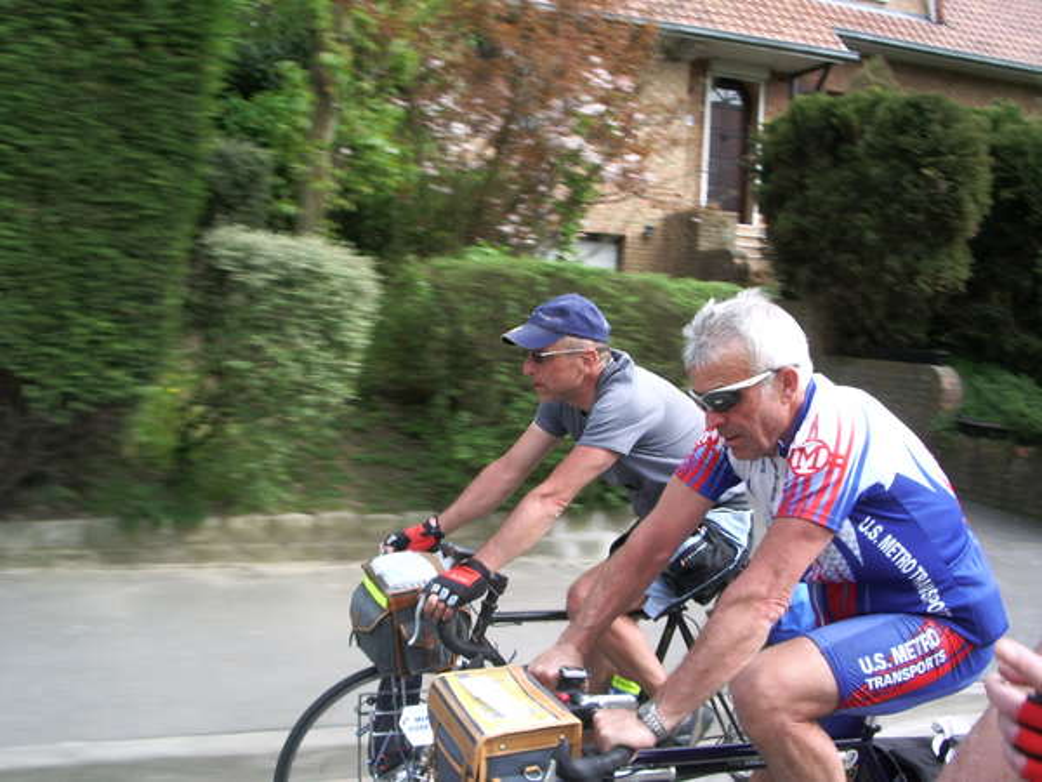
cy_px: 391
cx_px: 521
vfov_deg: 40.7
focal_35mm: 35
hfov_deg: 52.6
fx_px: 1054
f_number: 4.3
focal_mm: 5.8
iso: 50
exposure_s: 1/100
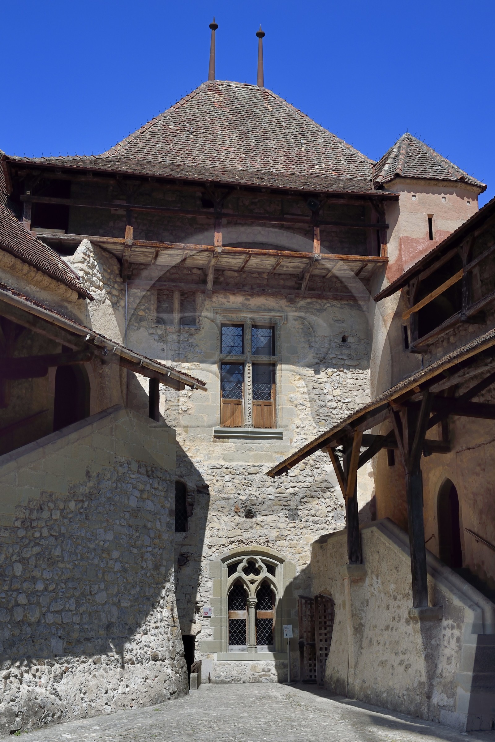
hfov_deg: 31.9
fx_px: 866
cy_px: 371
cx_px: 248
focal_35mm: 42
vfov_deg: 46.4
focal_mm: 42
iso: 200
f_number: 13
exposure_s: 1/250
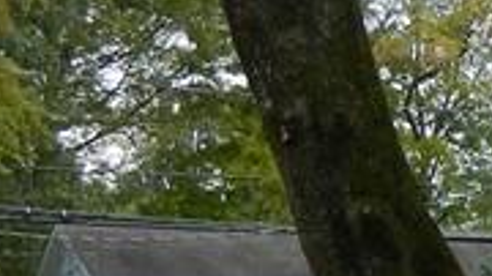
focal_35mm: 254
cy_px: 388
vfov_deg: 4.7
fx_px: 3312
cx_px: 1137
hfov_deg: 7.9
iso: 80
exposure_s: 1/160
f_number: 3.5
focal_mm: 7.3
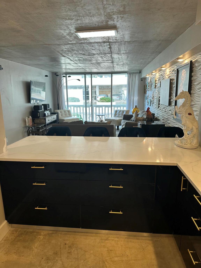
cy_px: 134
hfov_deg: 56.8
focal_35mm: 24
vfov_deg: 71.6
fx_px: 186
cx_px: 100
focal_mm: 6.86
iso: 80
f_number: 1.78
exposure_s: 1/120
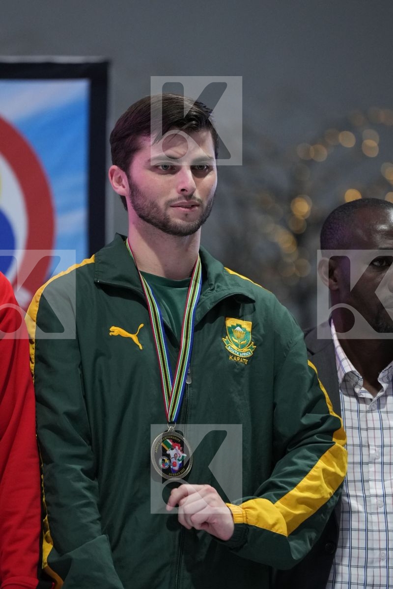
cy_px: 294
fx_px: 4912
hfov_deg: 4.6
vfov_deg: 6.9
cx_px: 196
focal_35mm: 300
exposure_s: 1/250
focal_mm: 200
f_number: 2.8
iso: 2500
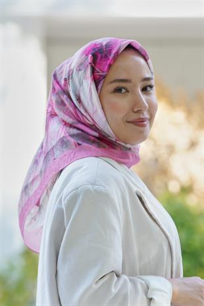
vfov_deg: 10.3
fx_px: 1697
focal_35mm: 200
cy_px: 153
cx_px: 102
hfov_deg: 6.9
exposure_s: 1/125
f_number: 5.6
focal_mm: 200
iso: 500
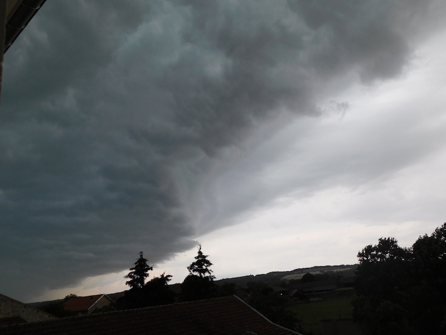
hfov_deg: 60.0
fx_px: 387
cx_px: 223
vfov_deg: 46.8
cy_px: 168
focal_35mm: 30
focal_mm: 5.3
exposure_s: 1/30
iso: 125
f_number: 3.2
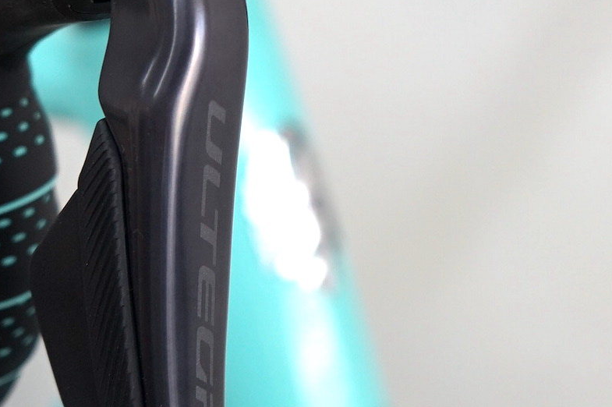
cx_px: 384
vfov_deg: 11.2
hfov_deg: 16.9
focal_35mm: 121
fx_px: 2055
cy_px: 53
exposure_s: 1/60
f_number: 4
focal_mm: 38
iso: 320
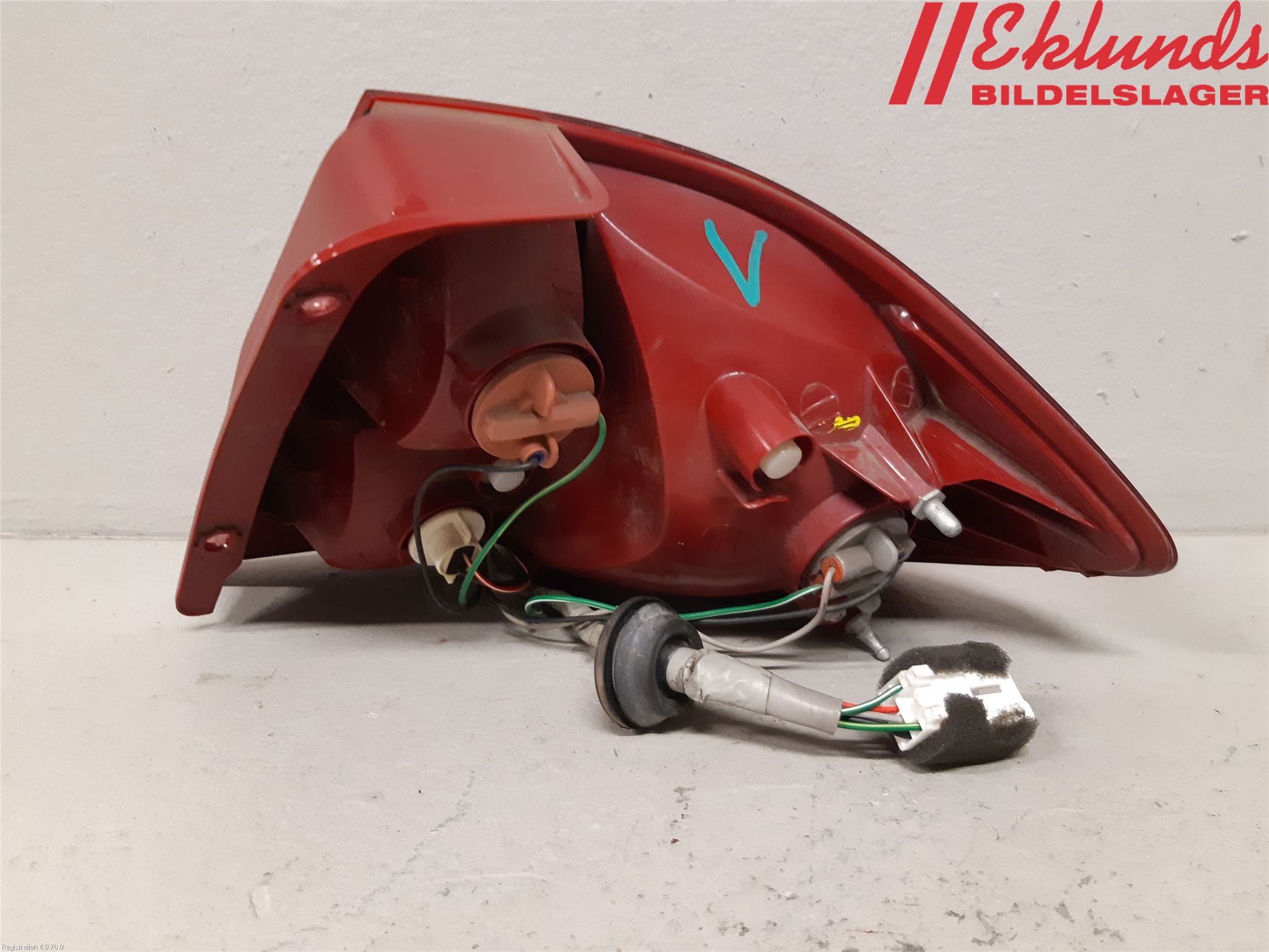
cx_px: 634
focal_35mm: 26
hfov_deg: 67.3
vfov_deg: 53.1
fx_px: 953
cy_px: 476
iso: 320
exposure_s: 1/50
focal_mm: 3.93
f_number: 1.7
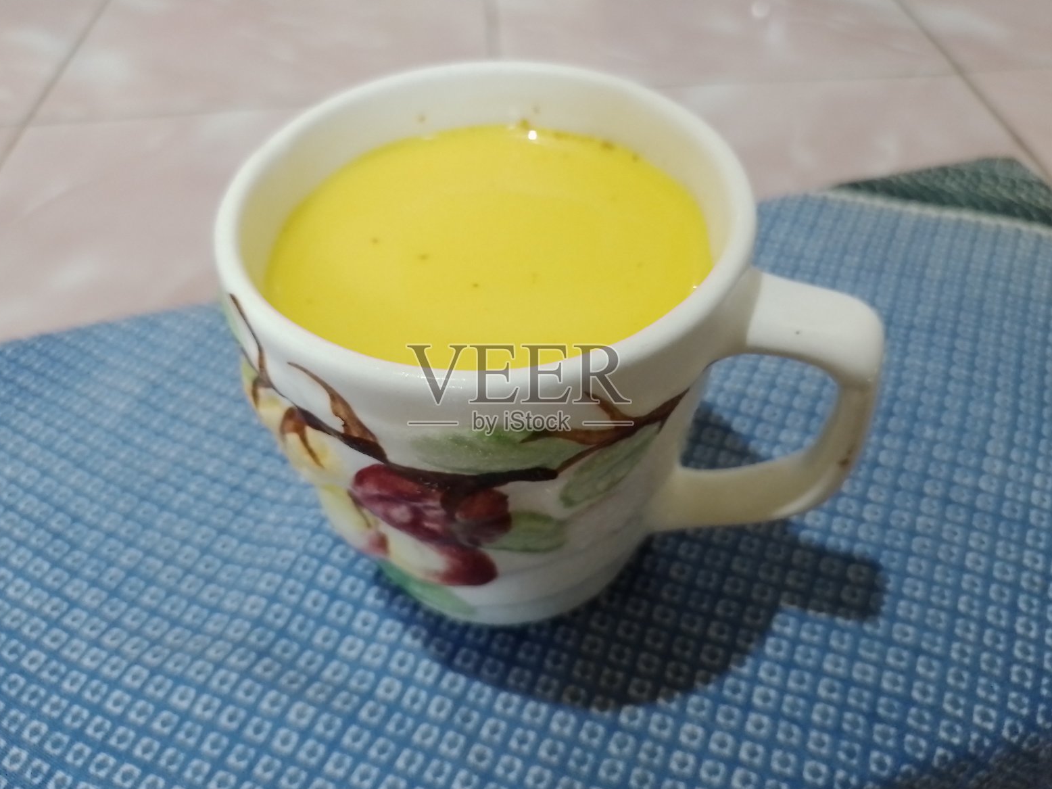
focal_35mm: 36
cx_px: 520
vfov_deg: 39.7
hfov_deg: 51.4
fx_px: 1094
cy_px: 390
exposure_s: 1/20.4
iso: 932
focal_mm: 3.94
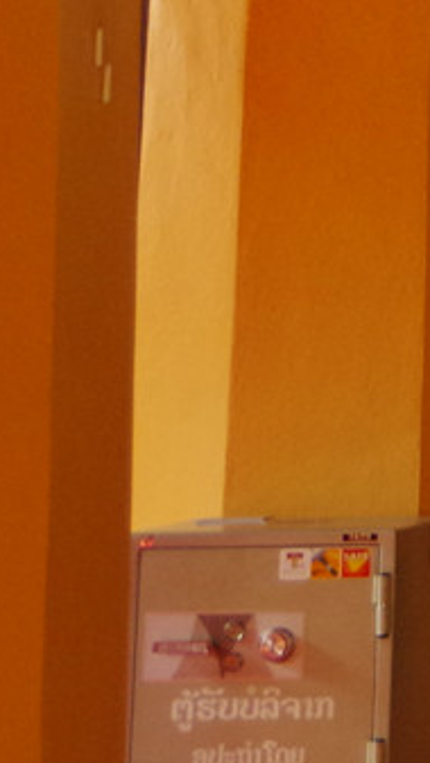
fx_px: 4330
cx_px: 1632
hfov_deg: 5.1
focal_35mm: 214
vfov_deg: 9.9
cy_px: -248
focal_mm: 31
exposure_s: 1/60
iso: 1600
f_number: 4.5
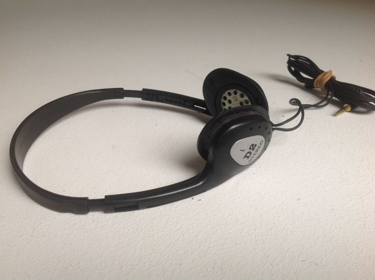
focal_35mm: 35
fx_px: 379
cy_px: 140
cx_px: 188
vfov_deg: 40.6
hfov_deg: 52.7
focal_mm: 4.28
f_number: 2.4
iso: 50
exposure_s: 1/30
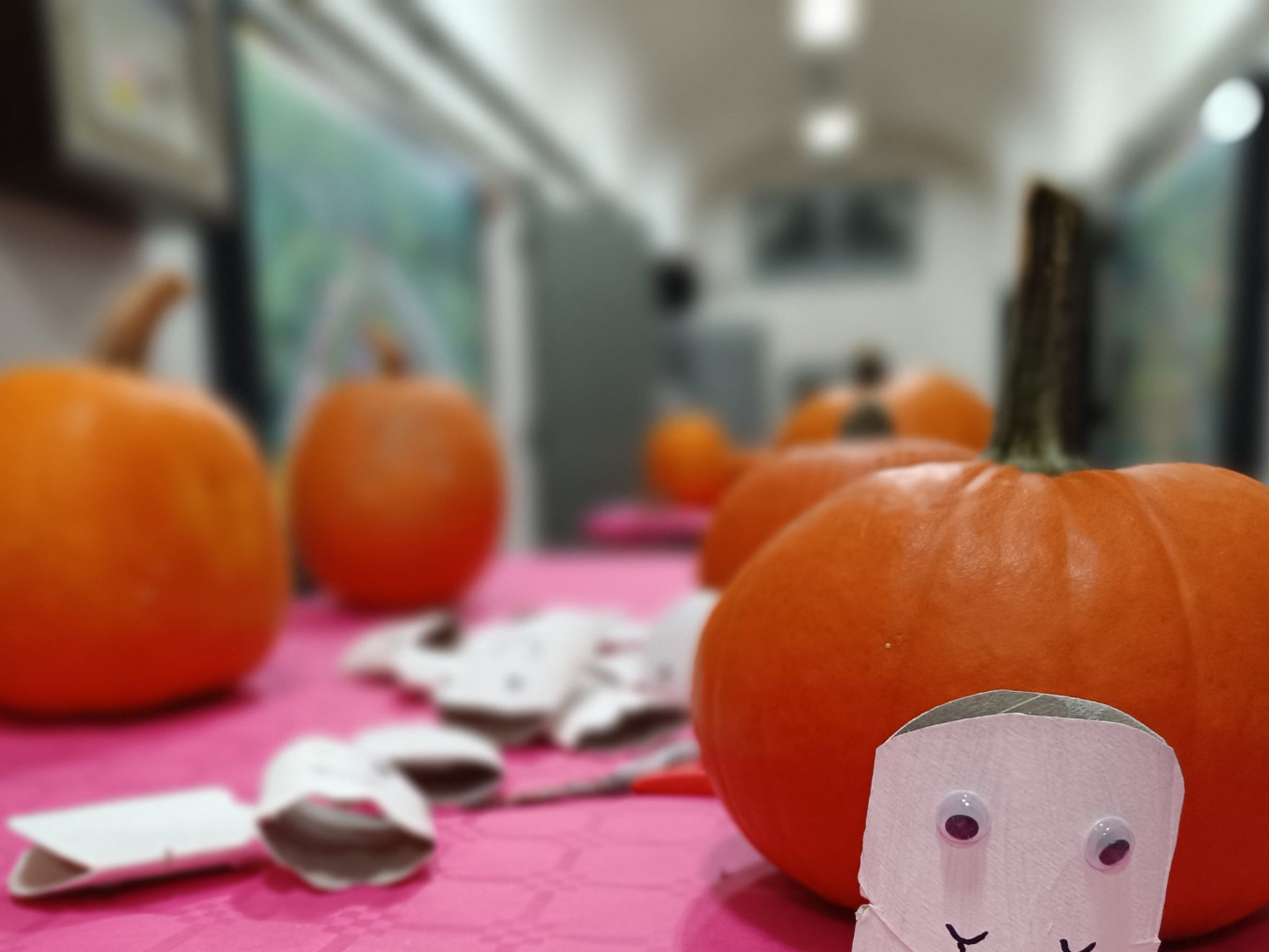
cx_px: 537
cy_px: 687
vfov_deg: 39.8
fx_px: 1283
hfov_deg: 52.4
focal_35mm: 35
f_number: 1.79
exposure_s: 1/33.4
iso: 510
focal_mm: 4.71
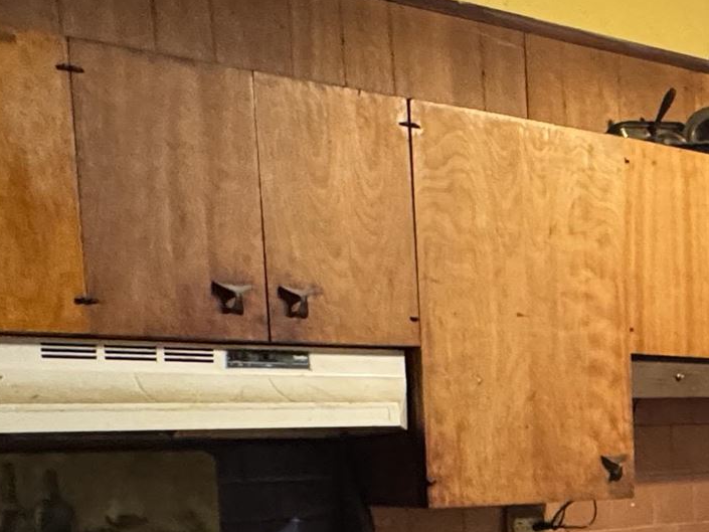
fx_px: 1250
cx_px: 887
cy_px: 541
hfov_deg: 27.3
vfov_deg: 23.0
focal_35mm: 61
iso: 800
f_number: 2.2
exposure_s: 1/60
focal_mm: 2.22
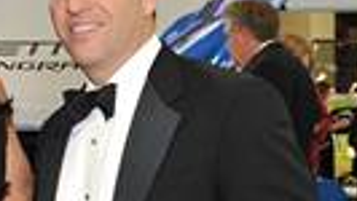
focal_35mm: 139
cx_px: -94
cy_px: 139
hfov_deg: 14.8
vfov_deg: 8.7
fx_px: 1317
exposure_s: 1/160
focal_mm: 32
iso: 1600
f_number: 5.6
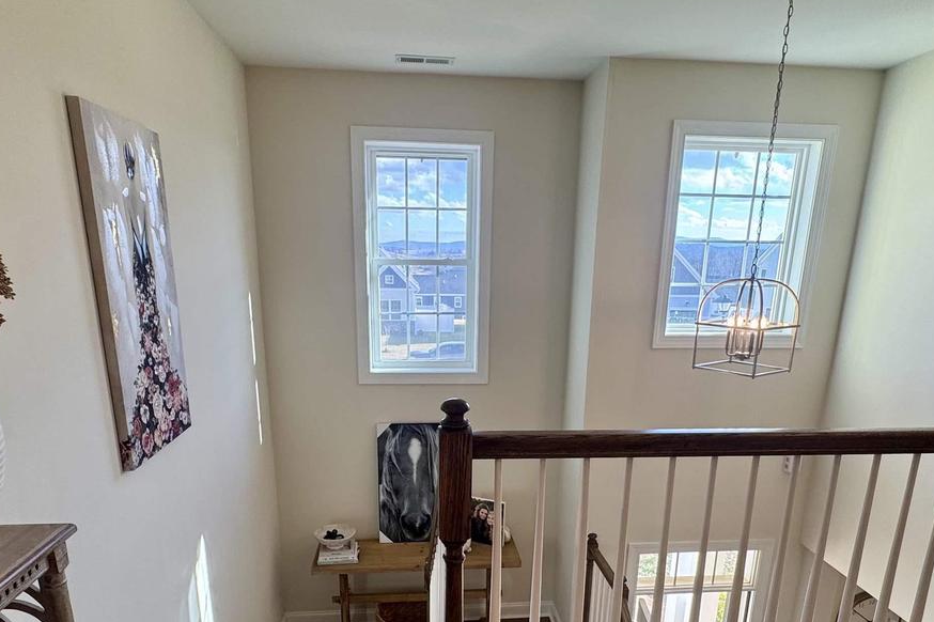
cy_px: 432
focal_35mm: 24
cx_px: 470
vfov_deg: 51.7
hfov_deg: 73.8
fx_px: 622
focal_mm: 2.22
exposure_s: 1/120
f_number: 2.2
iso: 50
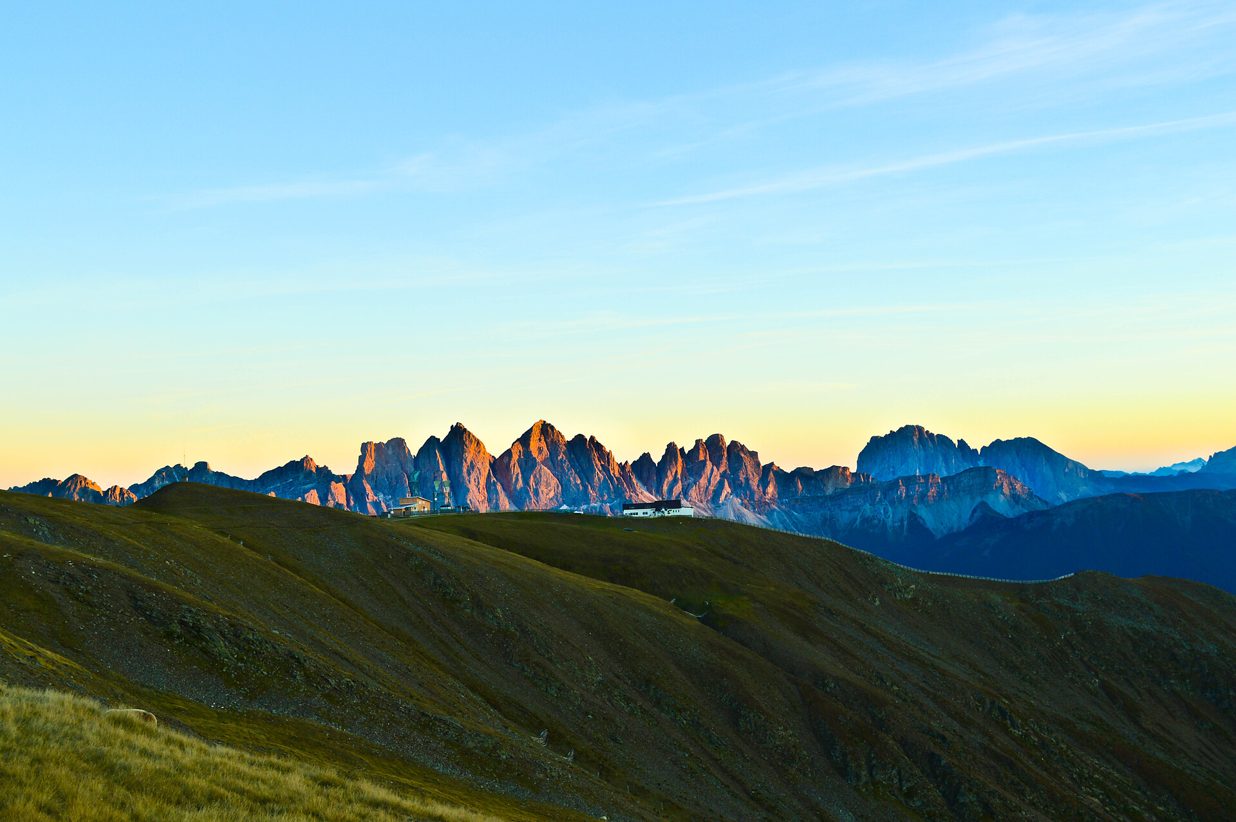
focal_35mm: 42
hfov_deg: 46.4
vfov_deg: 31.8
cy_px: 411
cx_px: 618
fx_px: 1441
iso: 100
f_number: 7.1
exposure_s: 1/25
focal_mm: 28
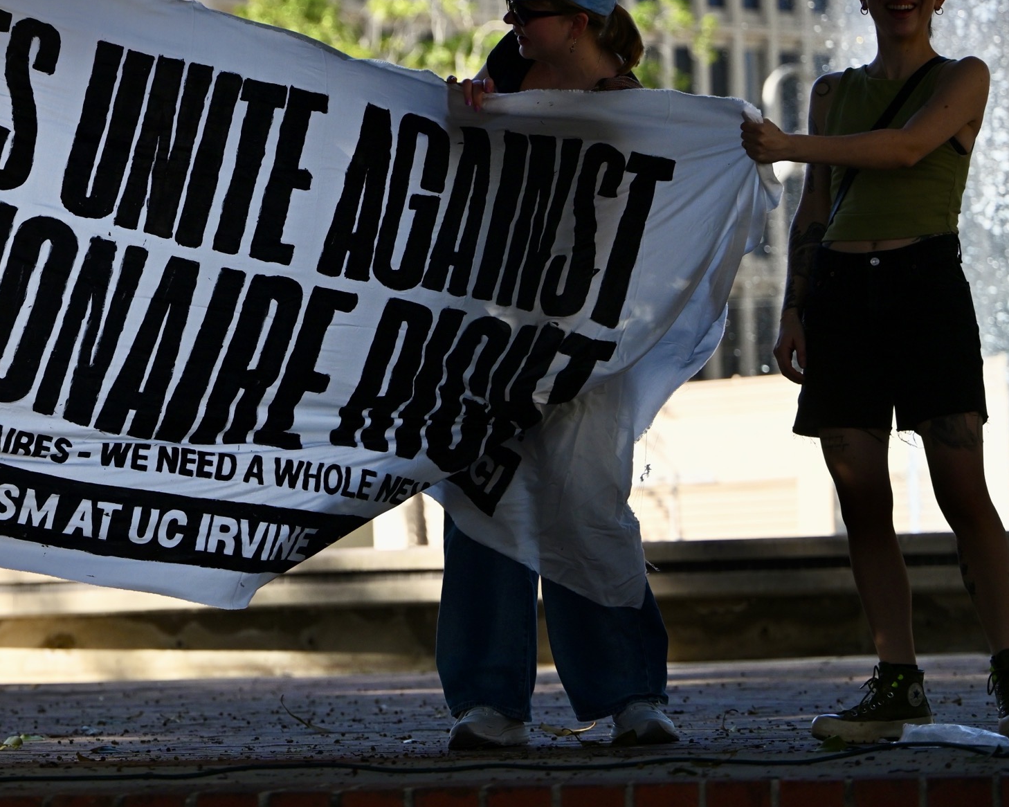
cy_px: 163
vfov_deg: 9.1
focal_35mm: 169
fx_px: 5046
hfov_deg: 11.3
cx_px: 2
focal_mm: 75
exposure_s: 1/2000
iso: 200
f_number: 2.8
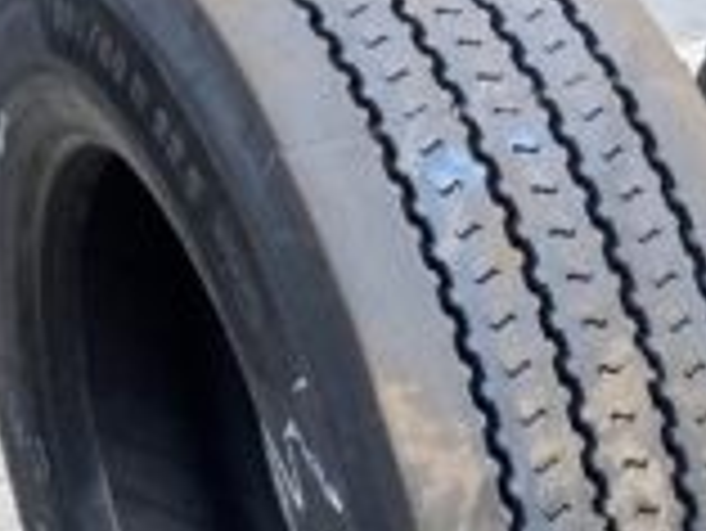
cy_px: 470
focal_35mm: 71
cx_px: 418
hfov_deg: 27.3
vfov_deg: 20.4
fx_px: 1449
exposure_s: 1/905
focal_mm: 4.25
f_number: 1.8
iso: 32
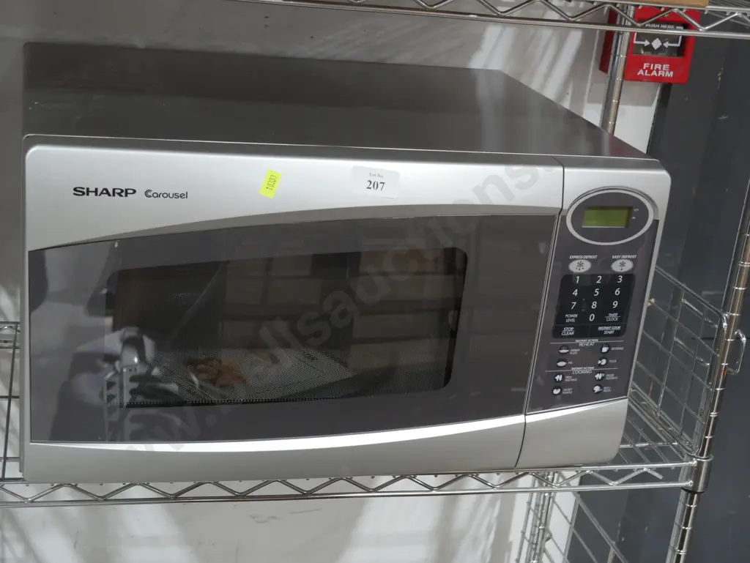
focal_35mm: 54
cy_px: 282
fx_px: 1171
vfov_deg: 27.1
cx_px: 375
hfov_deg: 35.5
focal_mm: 27
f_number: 5.3
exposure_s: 1/60
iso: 1600
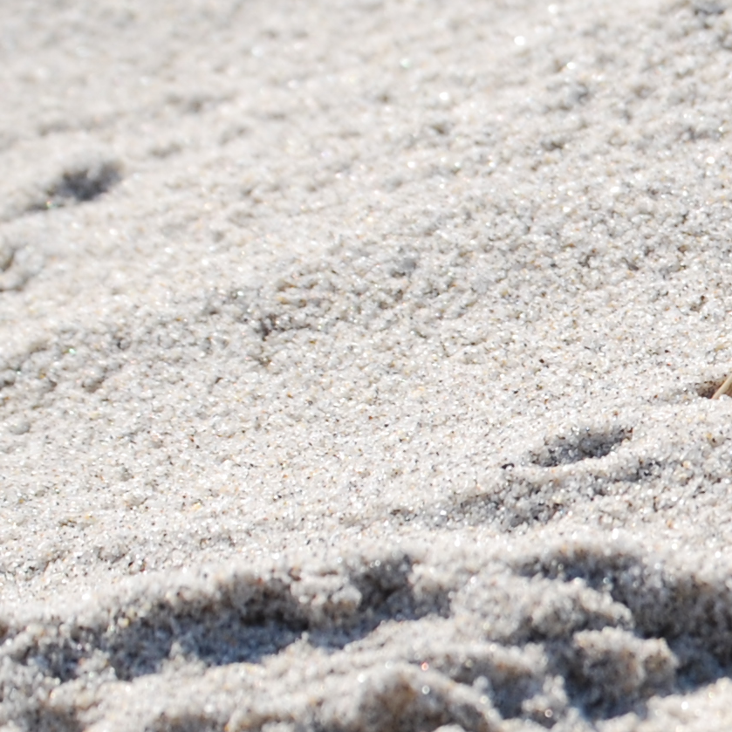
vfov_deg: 5.4
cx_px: 1178
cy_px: 443
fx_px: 7751
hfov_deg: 5.3
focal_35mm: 324
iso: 100
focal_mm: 55
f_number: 8
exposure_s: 1/250
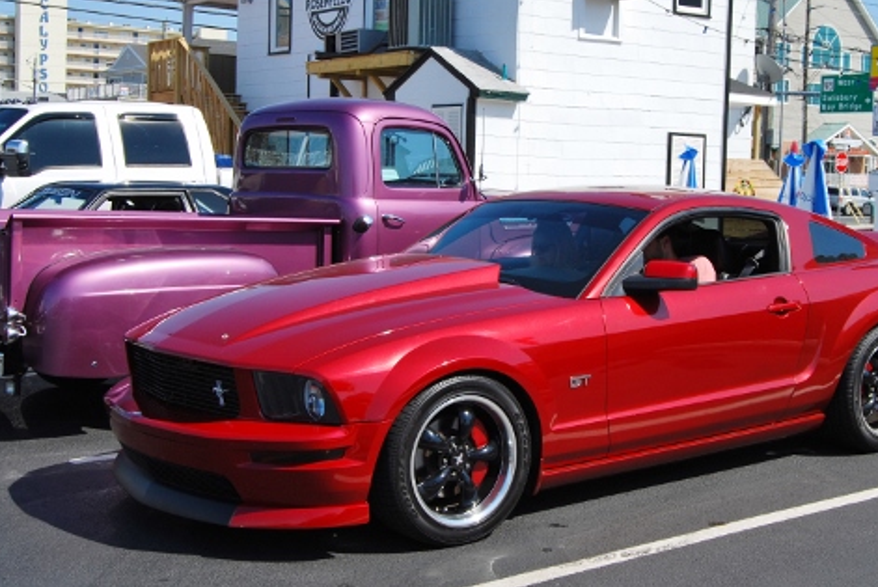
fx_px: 1294
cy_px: 255
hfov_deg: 37.4
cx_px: 507
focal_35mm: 53
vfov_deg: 25.6
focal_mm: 26
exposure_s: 1/400
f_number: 10
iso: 200
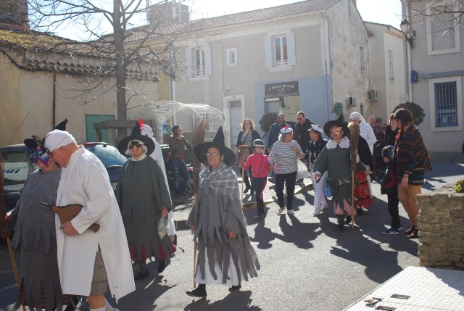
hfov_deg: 49.5
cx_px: 232
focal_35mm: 39
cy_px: 156
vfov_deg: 34.3
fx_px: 503
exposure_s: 1/200
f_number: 7.1
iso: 100
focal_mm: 26
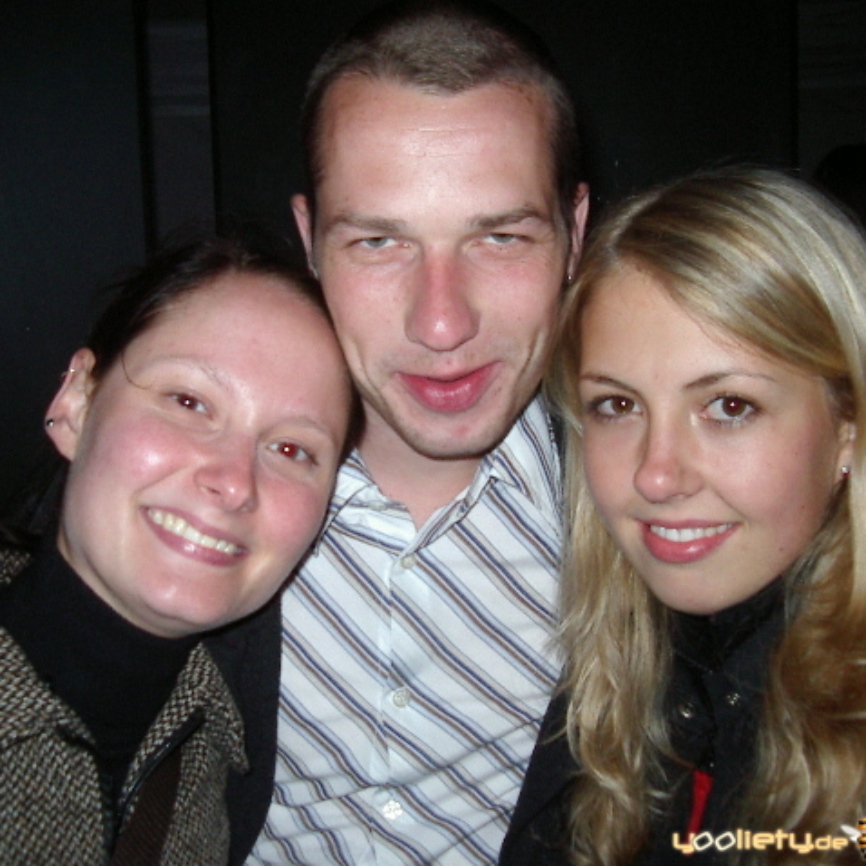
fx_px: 1274
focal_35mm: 45
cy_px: 433
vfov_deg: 37.6
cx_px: 353
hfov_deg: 37.4
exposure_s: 1/60
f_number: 2.6
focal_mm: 5.8
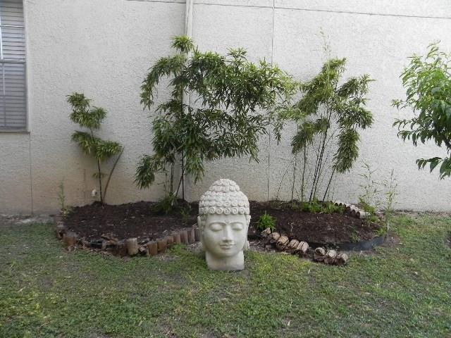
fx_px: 339
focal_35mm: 26
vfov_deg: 53.1
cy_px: 169
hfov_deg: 67.3
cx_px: 226
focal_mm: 4.6
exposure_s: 1/82.2
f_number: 3.2
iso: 160
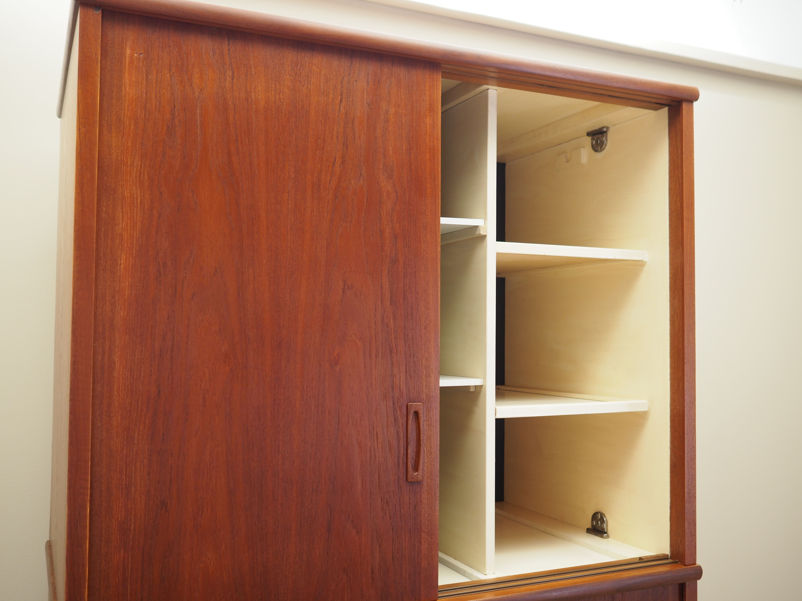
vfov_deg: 41.8
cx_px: 401
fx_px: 788
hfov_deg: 54.0
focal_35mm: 34
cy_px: 300
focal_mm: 17
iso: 320
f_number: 2.2
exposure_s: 1/20
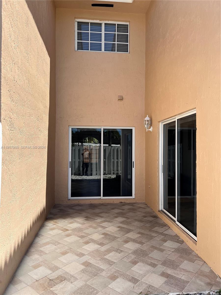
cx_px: 110
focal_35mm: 26
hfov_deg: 53.1
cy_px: 148
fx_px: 221
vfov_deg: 67.3
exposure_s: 1/1698
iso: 50
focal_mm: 5.7
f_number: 1.5
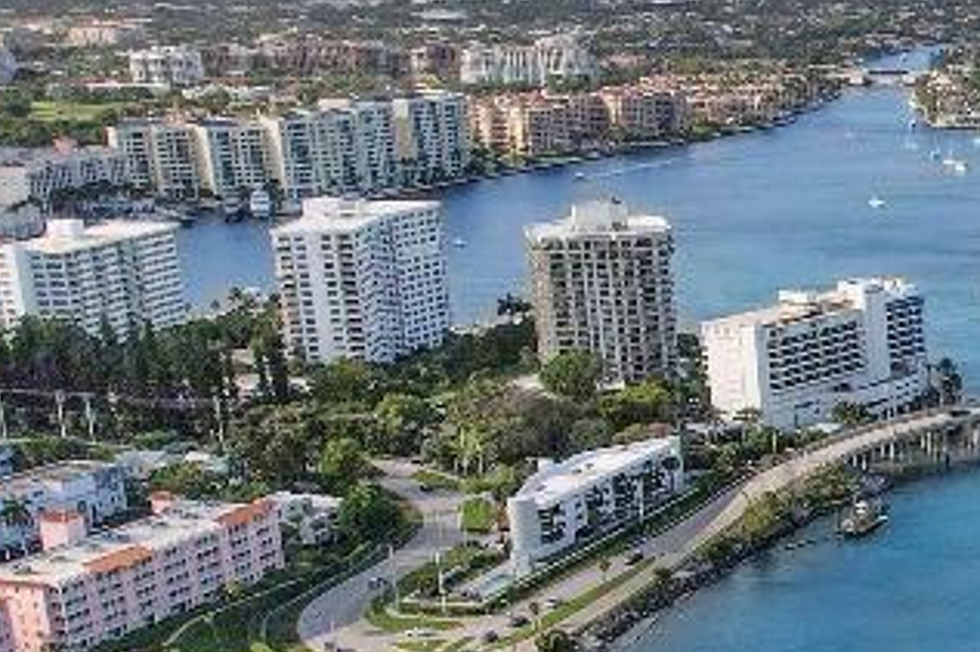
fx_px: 2177
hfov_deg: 21.6
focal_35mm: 80
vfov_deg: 16.8
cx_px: 1438
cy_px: 572
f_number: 2.8
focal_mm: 8.38
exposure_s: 1/1000
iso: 110
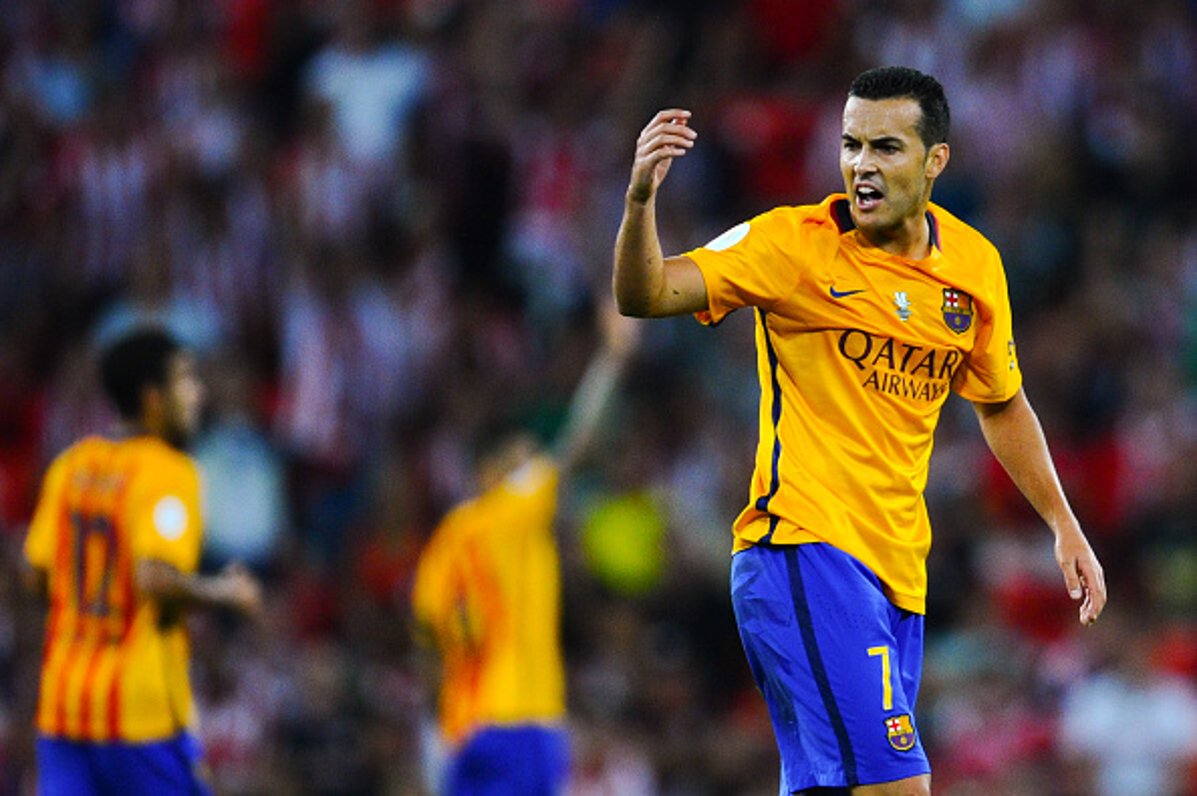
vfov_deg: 3.4
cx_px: 598
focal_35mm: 400
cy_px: 398
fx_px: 13289
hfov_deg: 5.2
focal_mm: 400
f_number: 3.2
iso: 2000
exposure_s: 1/1250
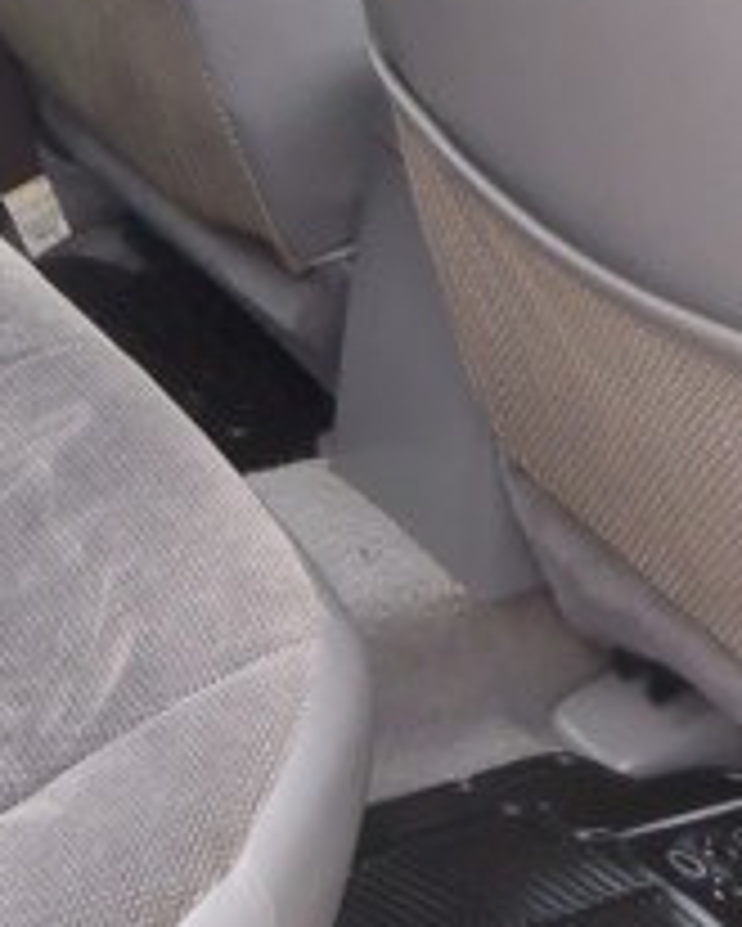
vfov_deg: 18.1
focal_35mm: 106
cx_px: 418
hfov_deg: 14.5
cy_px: 418
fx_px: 2908
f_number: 3.5
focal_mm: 5
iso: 200
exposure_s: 1/30
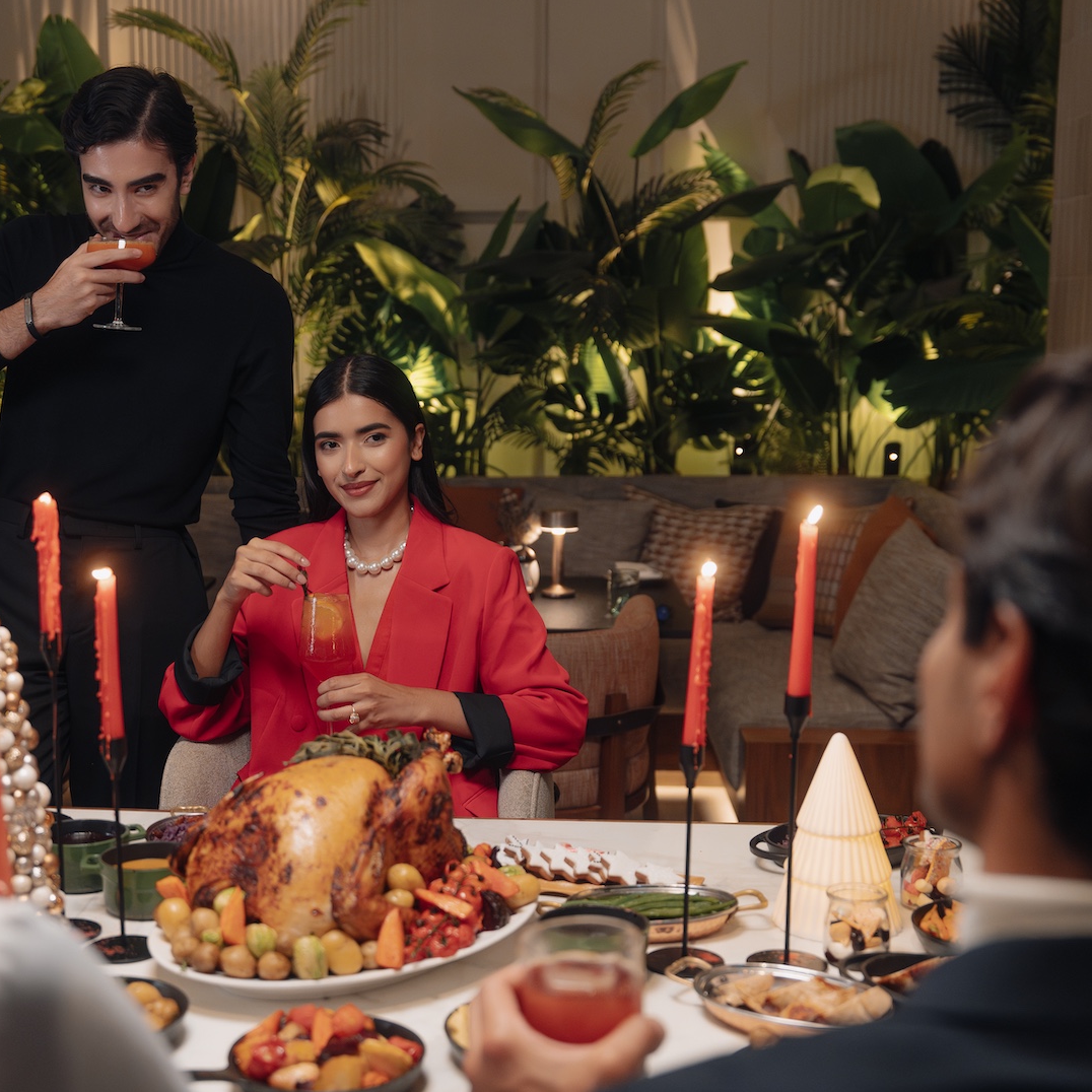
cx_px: 410
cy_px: 542
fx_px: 1749
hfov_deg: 34.5
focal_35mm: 49
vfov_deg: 34.7
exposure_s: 1/160
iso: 3200
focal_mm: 38
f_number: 2.8
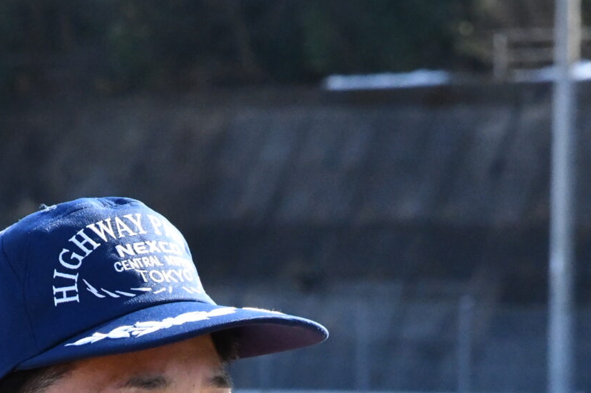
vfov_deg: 2.2
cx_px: 166
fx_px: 10141
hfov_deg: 3.3
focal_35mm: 618
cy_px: 589
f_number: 18
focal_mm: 200
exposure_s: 1/1250
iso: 6400
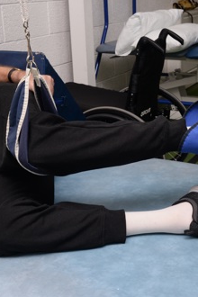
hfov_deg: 25.4
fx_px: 437
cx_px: 128
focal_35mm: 53
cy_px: 148
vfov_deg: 37.5
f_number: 13
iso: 1250
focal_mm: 35
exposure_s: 1/125
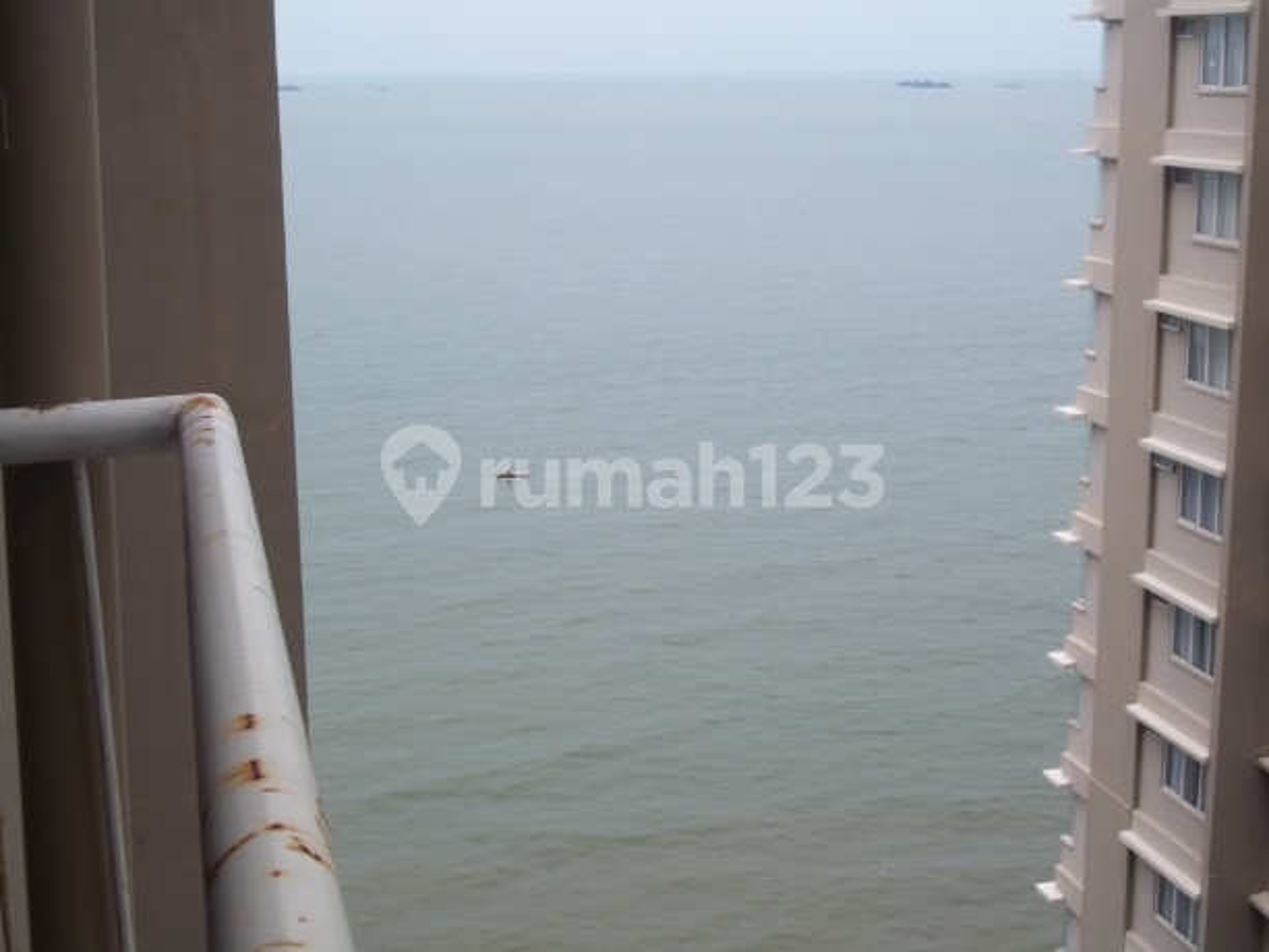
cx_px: 634
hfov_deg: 38.9
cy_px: 476
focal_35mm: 49
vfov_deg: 29.7
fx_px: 1797
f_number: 11.1
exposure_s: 1/80
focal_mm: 8.8
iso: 64
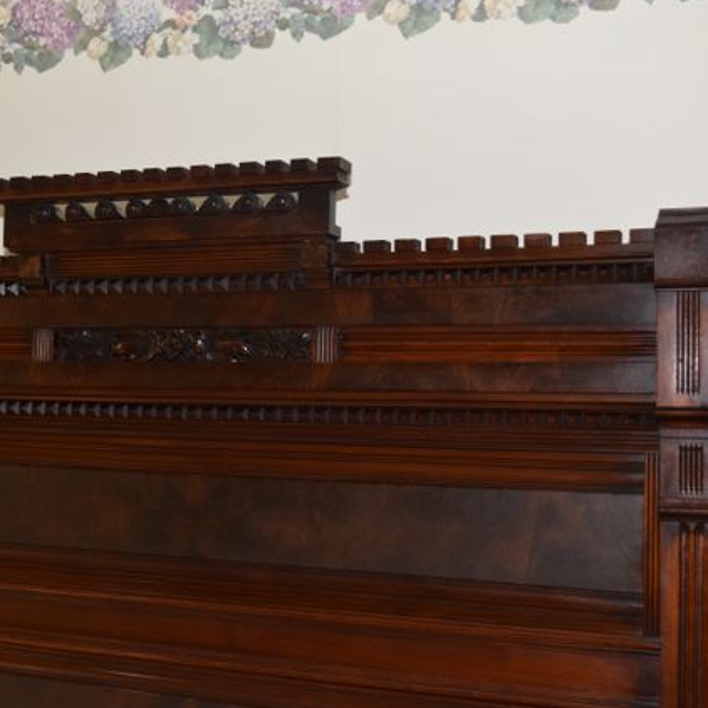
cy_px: 353
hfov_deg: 29.4
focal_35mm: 58
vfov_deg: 29.6
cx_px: 255
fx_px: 1342
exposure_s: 1/125
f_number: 5.6
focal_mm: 30
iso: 800
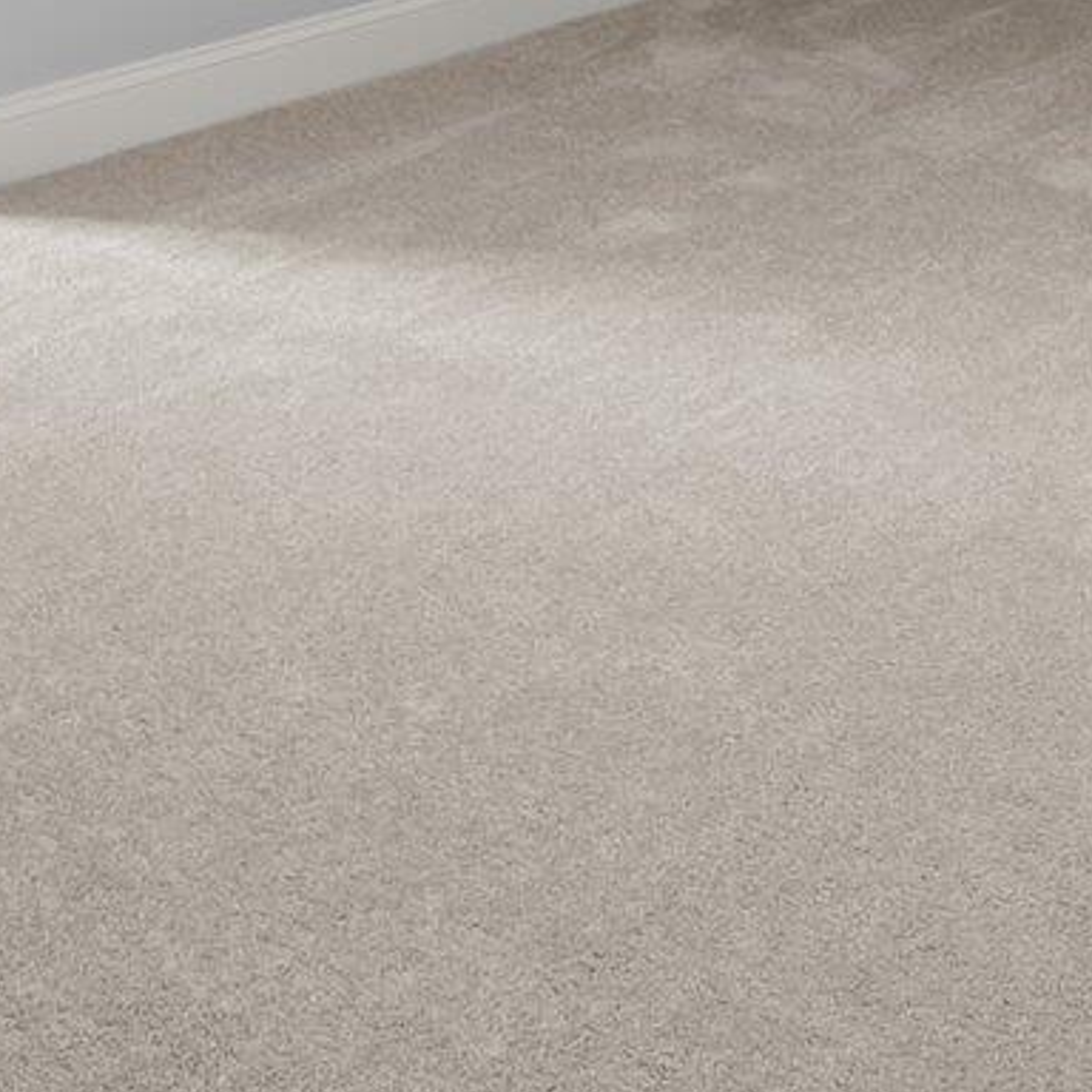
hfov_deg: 24.9
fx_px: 2427
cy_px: -523
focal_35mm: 68
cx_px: 873
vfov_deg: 21.5
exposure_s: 1/2.5
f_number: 6.3
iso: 400
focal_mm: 15
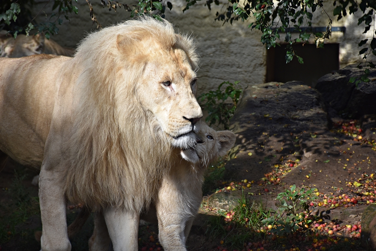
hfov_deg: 11.8
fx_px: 1817
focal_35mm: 174
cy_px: 126
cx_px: 188
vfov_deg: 7.9
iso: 220
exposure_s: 1/500
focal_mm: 116
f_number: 5.6
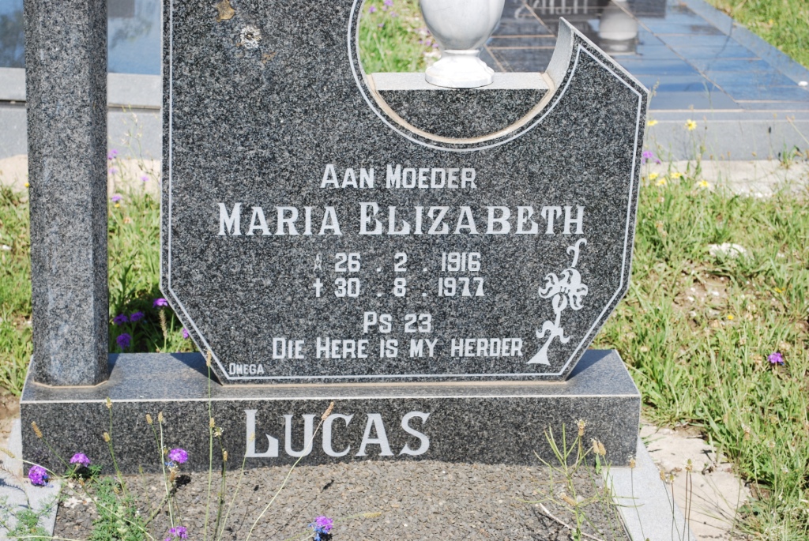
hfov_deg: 24.6
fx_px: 1856
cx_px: 404
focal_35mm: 82
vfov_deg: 16.6
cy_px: 270
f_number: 8
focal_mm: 55
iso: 100
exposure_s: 1/250
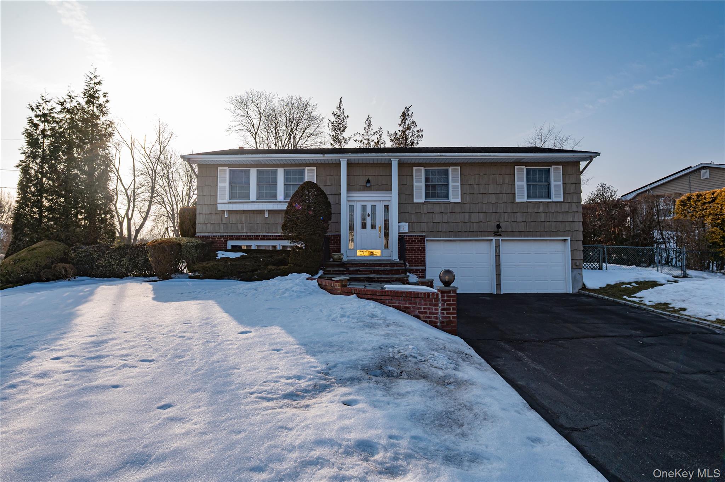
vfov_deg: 64.5
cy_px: 241
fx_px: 382
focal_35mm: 19
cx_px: 362
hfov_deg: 87.0
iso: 400
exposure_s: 1/500
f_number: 11
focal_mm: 19
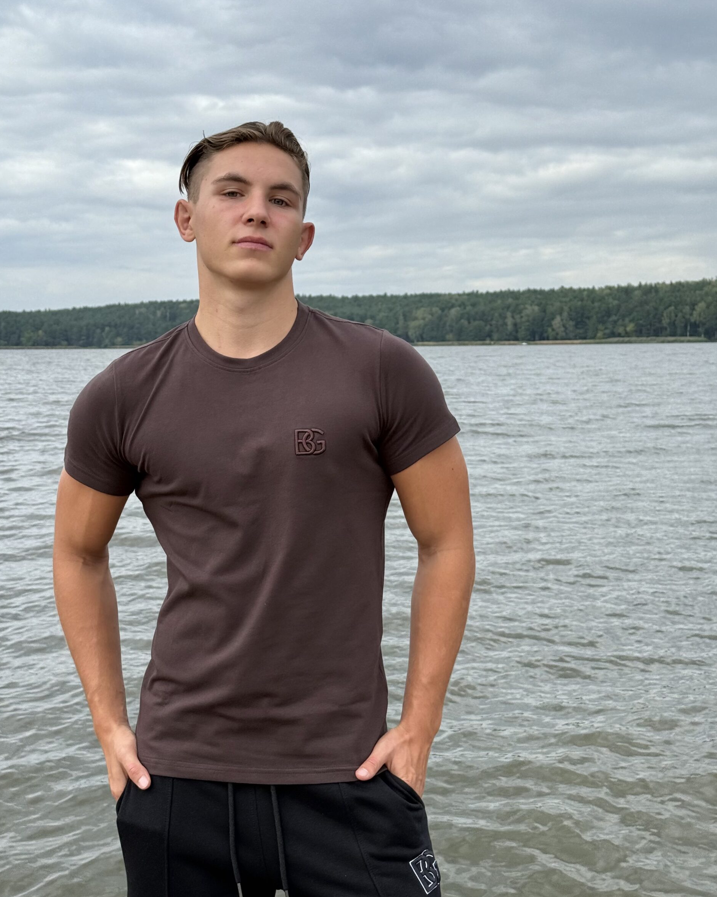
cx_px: 357
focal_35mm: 51
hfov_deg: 29.7
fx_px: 1353
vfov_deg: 36.7
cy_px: 437
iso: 64
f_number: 1.78
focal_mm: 6.76
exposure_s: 1/1931
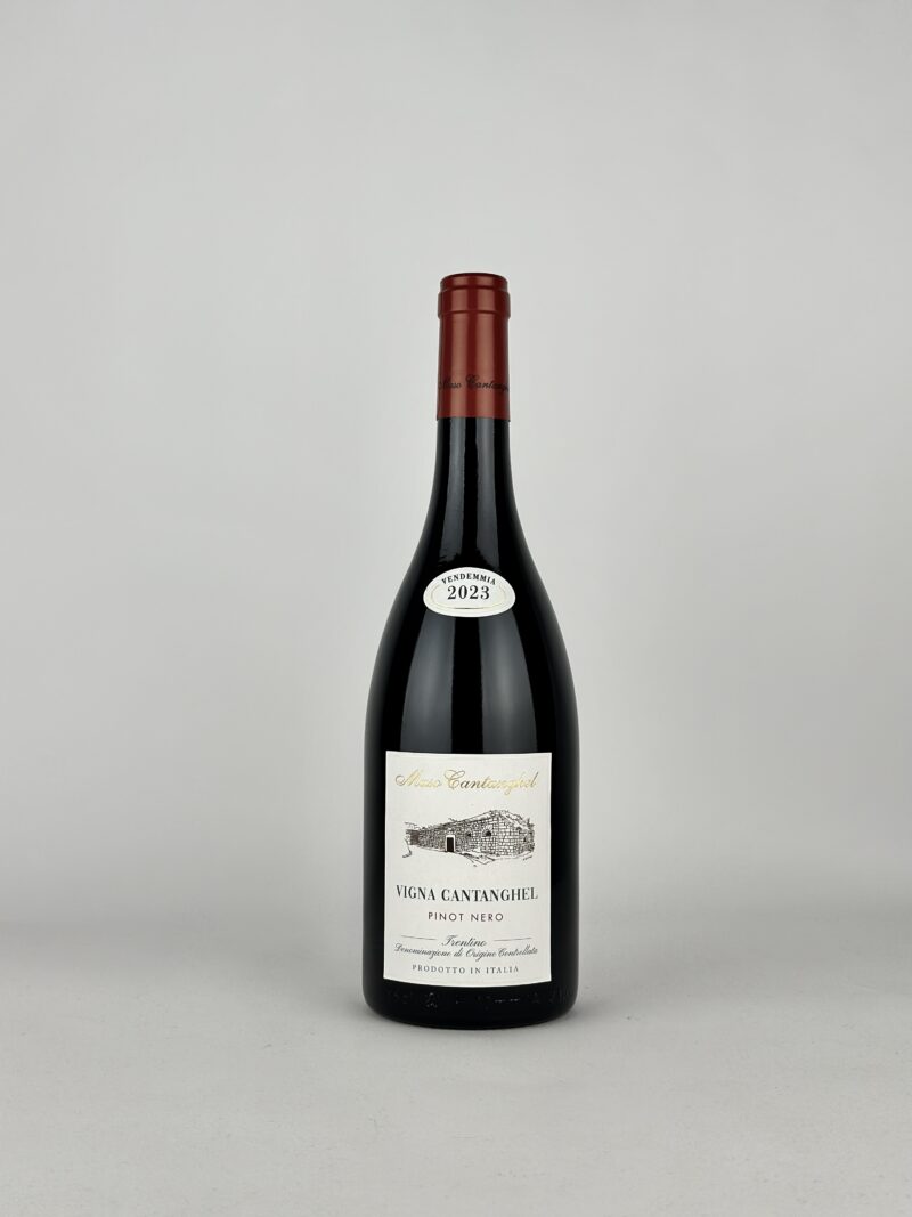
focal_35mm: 48
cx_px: 456
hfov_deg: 30.3
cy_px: 608
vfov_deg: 39.7
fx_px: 1686
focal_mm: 6.86
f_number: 1.78
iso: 80
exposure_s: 1/797
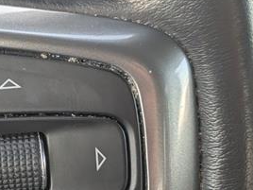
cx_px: 11
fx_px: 855
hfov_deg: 16.5
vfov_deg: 12.6
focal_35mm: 117
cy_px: 124
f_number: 1.68
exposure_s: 1/833
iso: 495
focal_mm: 6.9
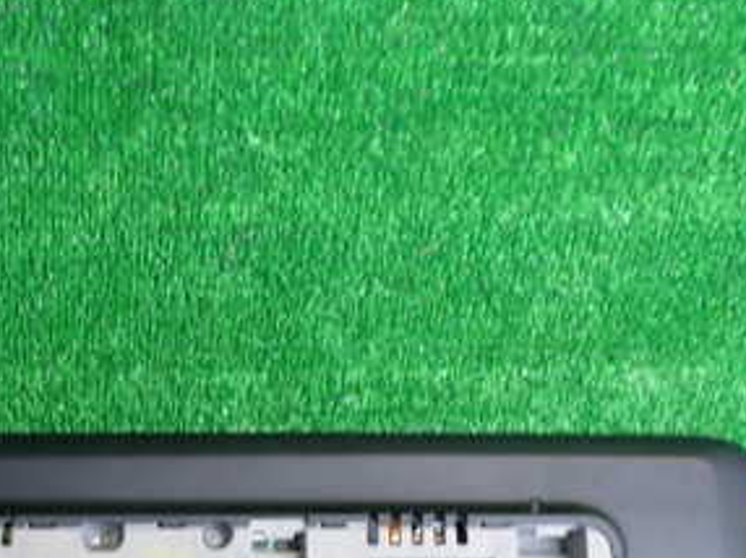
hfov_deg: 29.7
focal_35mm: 63
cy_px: 529
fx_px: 1357
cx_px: 102
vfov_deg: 22.5
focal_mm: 5.4
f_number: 2.3
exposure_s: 1/40
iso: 200
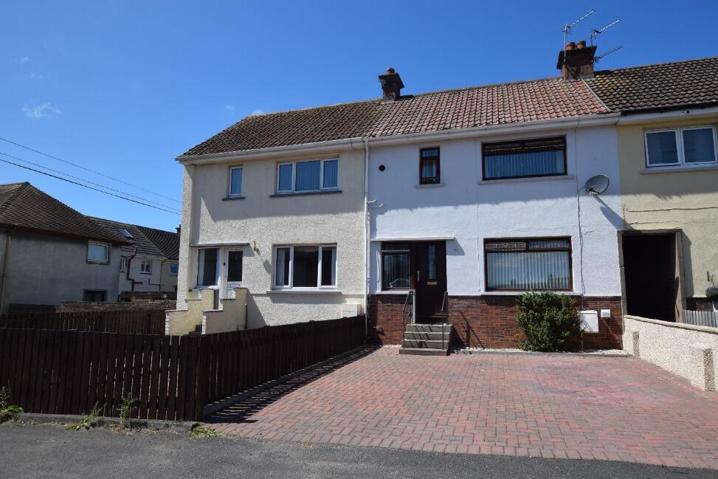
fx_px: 409
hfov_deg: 82.5
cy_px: 246
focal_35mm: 21
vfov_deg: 60.6
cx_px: 372
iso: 200
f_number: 9
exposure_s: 1/320
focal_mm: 13
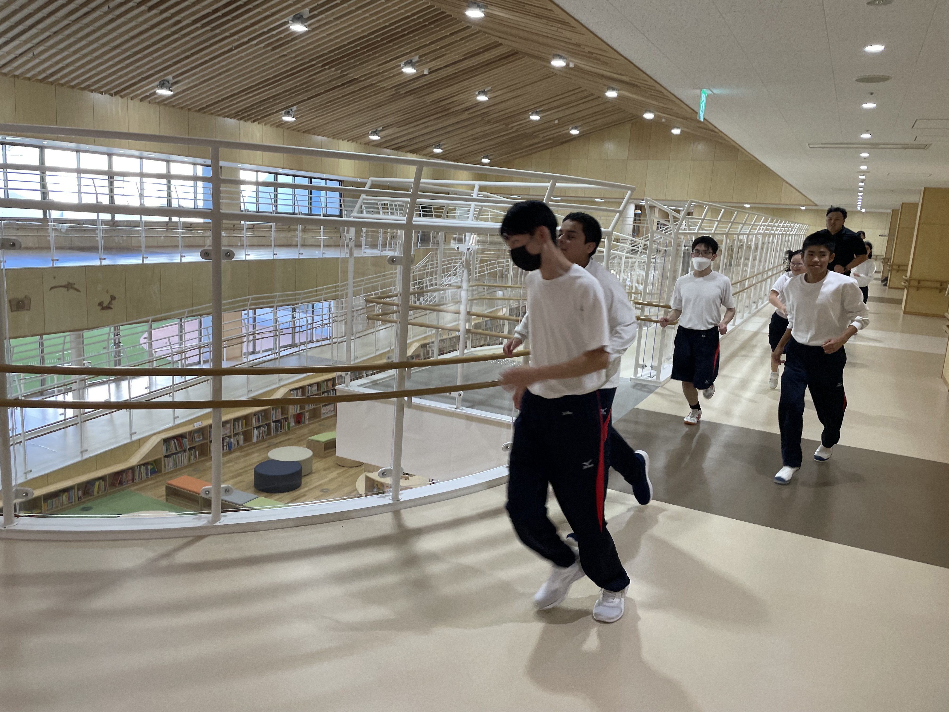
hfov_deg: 67.3
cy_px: 356
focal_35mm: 26
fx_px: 713
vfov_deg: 53.1
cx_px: 474
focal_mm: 4.2
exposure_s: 1/120
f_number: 1.6
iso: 100
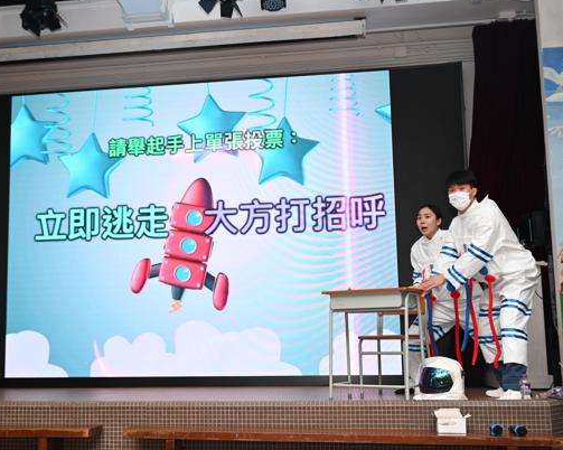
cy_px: 253
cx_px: 231
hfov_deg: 42.1
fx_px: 727
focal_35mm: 44
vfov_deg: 34.3
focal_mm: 32.5
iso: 720
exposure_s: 1/125
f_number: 4.8
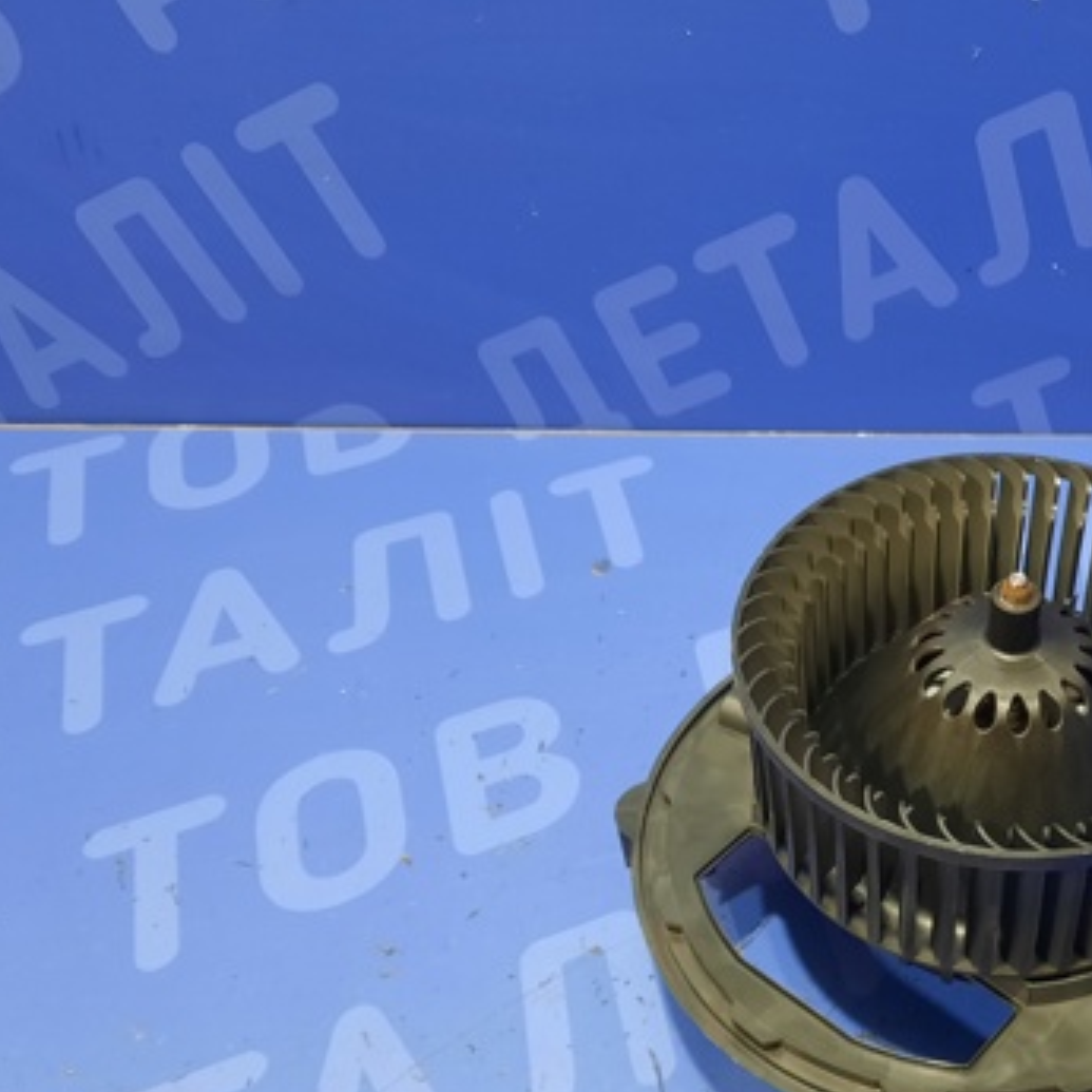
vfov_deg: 40.3
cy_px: 753
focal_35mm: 41
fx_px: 1463
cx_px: 946
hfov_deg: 38.6
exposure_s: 1/25
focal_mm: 4.6
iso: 320
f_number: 2
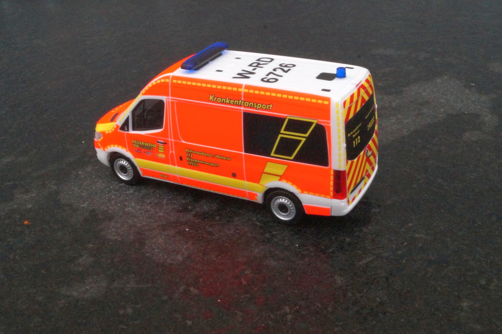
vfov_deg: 28.0
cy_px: 139
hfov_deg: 41.1
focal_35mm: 48
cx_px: 274
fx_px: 669
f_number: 25
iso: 2000
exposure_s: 1/60
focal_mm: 24
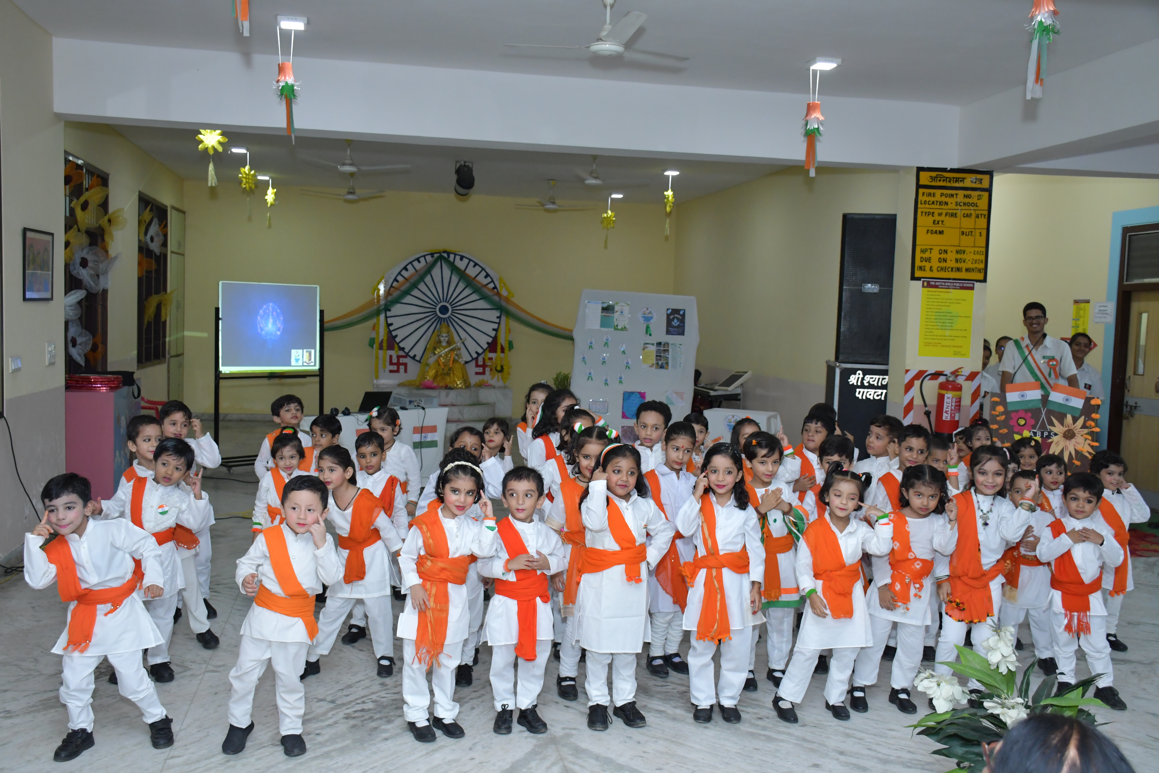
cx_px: 580
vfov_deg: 38.9
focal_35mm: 34
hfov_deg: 55.8
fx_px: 1095
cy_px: 386
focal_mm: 23
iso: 1600
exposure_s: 1/160
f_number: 5
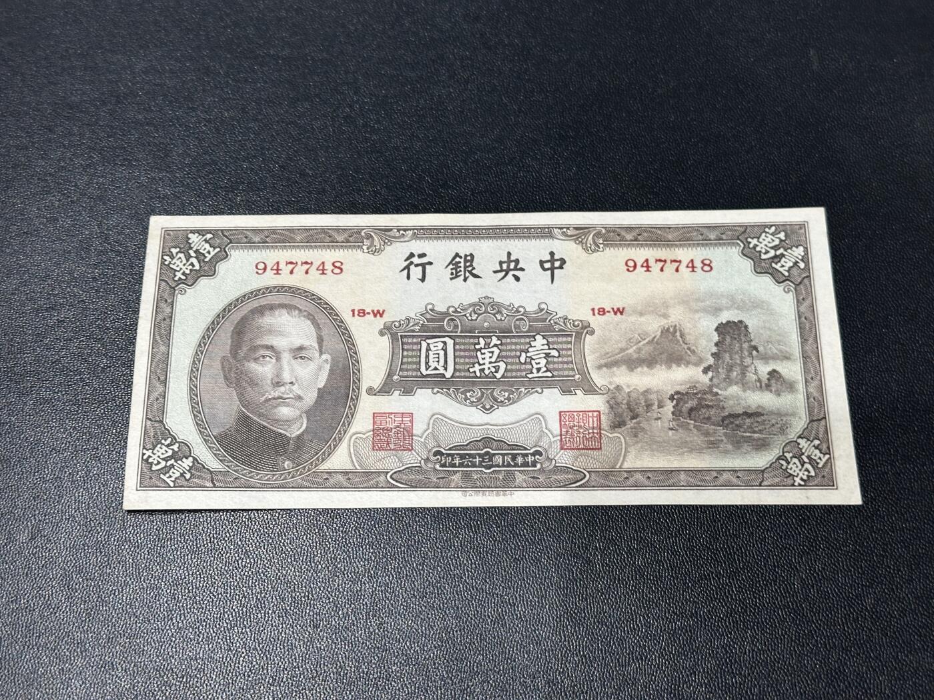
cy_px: 350
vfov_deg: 30.3
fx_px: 1295
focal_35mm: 48
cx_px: 467
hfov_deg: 39.7
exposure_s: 1/50
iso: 100
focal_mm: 6.86
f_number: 1.78
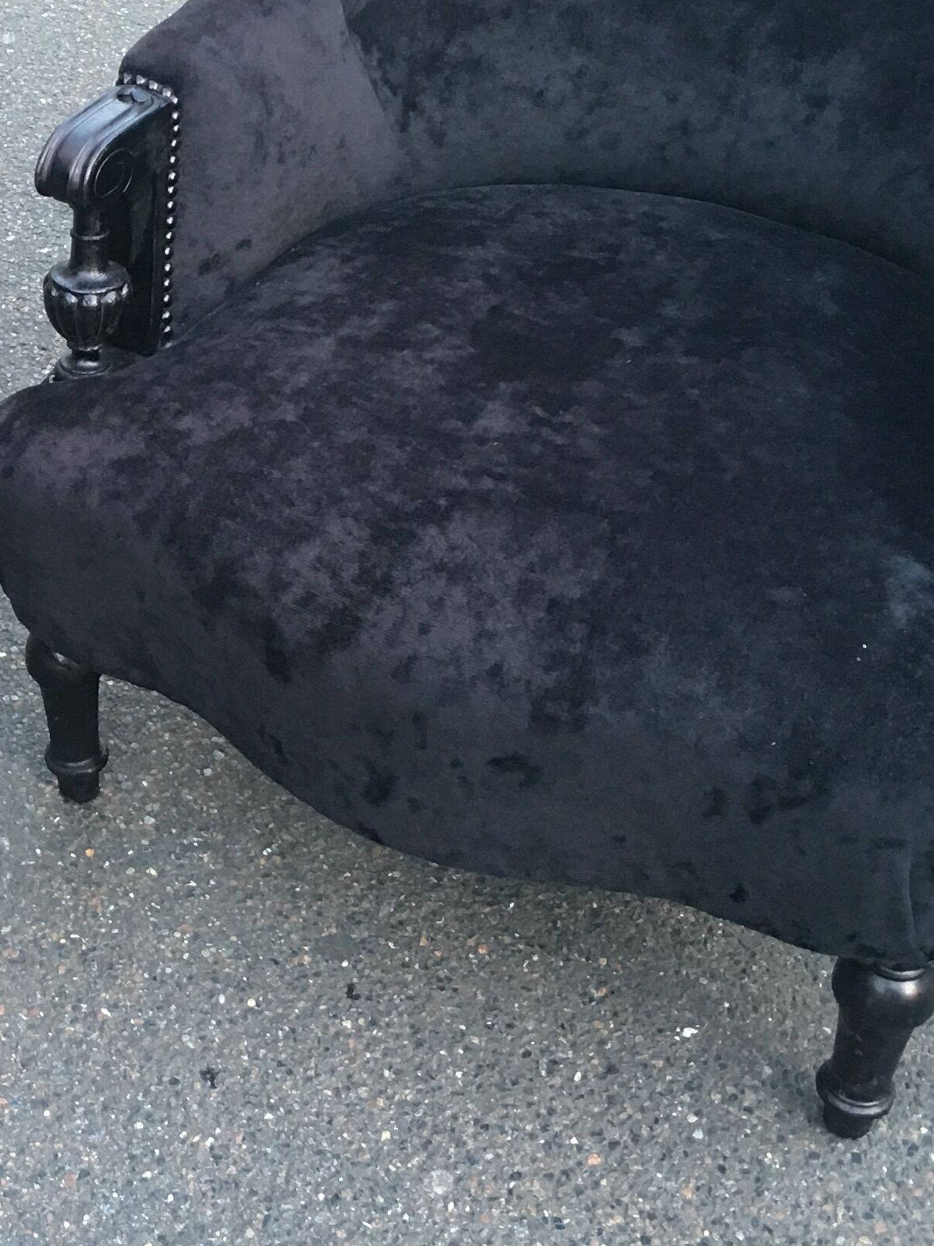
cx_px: -120
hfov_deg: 19.5
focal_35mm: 72
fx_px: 2590
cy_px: 470
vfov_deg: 26.9
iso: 125
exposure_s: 1/33
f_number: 2.2
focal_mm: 4.15
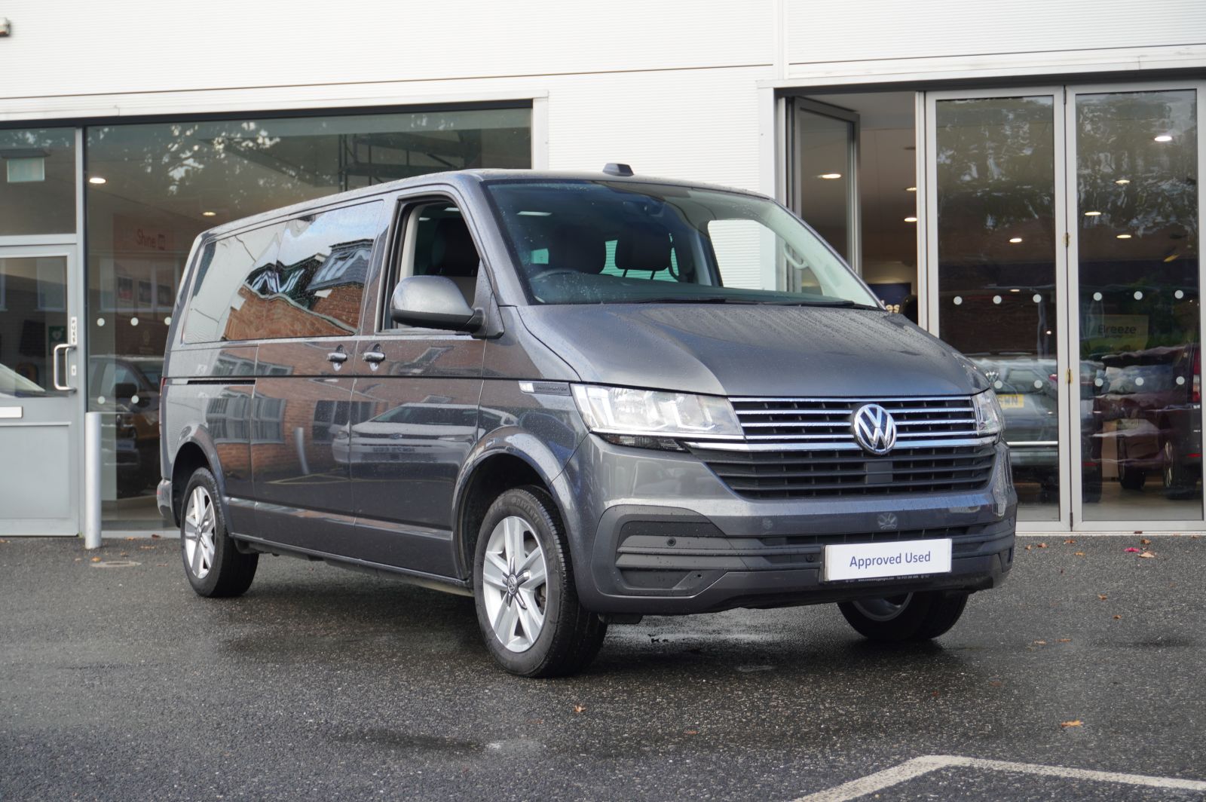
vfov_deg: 25.7
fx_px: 1757
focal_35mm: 52
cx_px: 603
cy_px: 401
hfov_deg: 37.9
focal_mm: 35
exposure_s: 1/60
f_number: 5
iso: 125
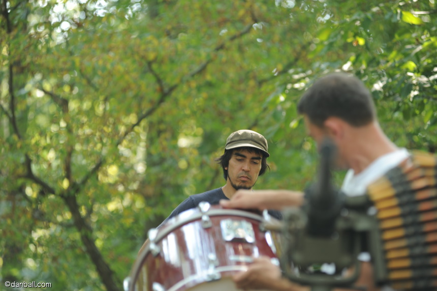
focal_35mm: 170
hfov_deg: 12.1
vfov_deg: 8.1
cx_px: 218
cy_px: 146
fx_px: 2062
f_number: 4
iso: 200
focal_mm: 170
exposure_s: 1/100
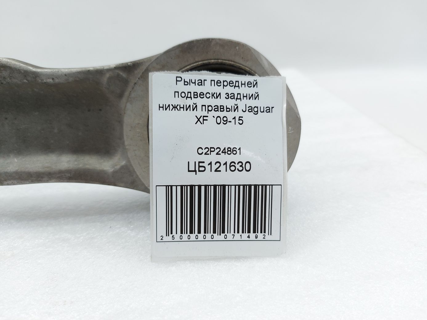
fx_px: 296
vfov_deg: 56.8
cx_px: 214
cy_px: 160
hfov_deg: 71.6
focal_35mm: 24
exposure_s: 1/50
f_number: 1.8
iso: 50
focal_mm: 5.23
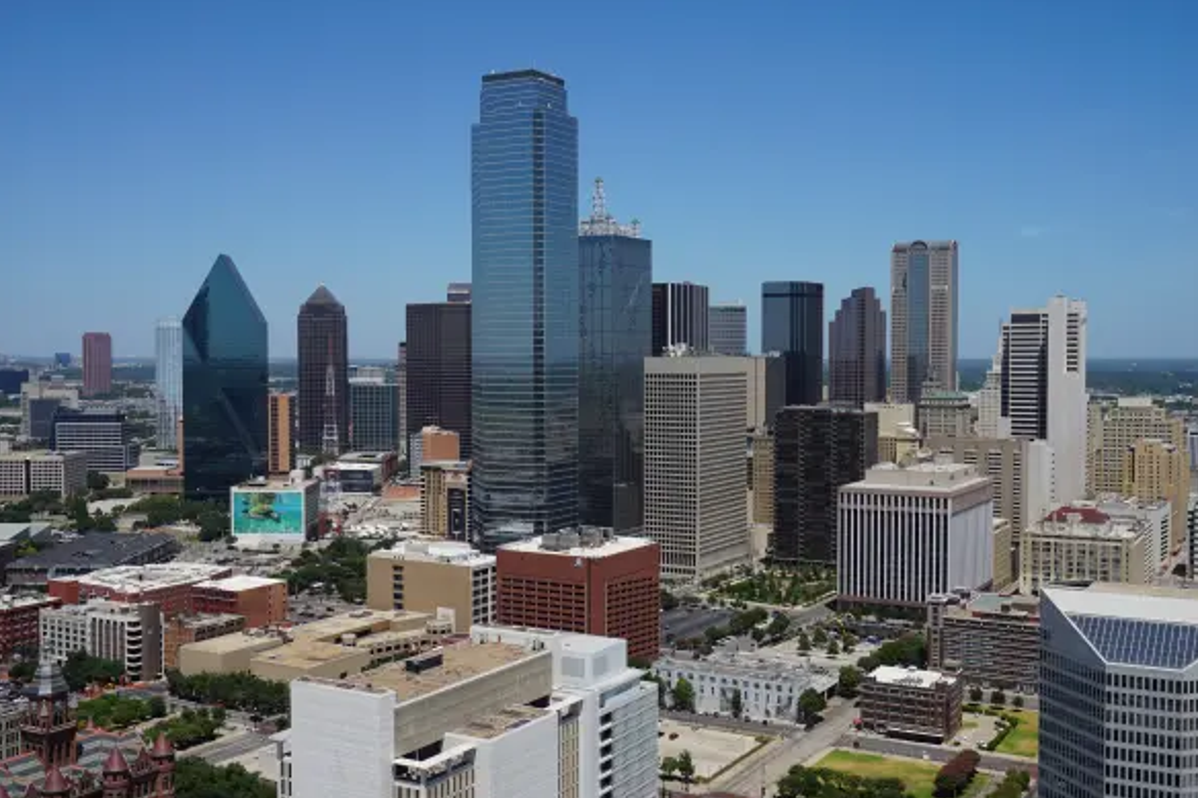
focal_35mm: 39
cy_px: 404
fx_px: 1281
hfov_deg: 50.1
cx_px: 611
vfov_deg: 34.6
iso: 100
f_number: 11
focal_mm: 25
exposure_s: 1/200
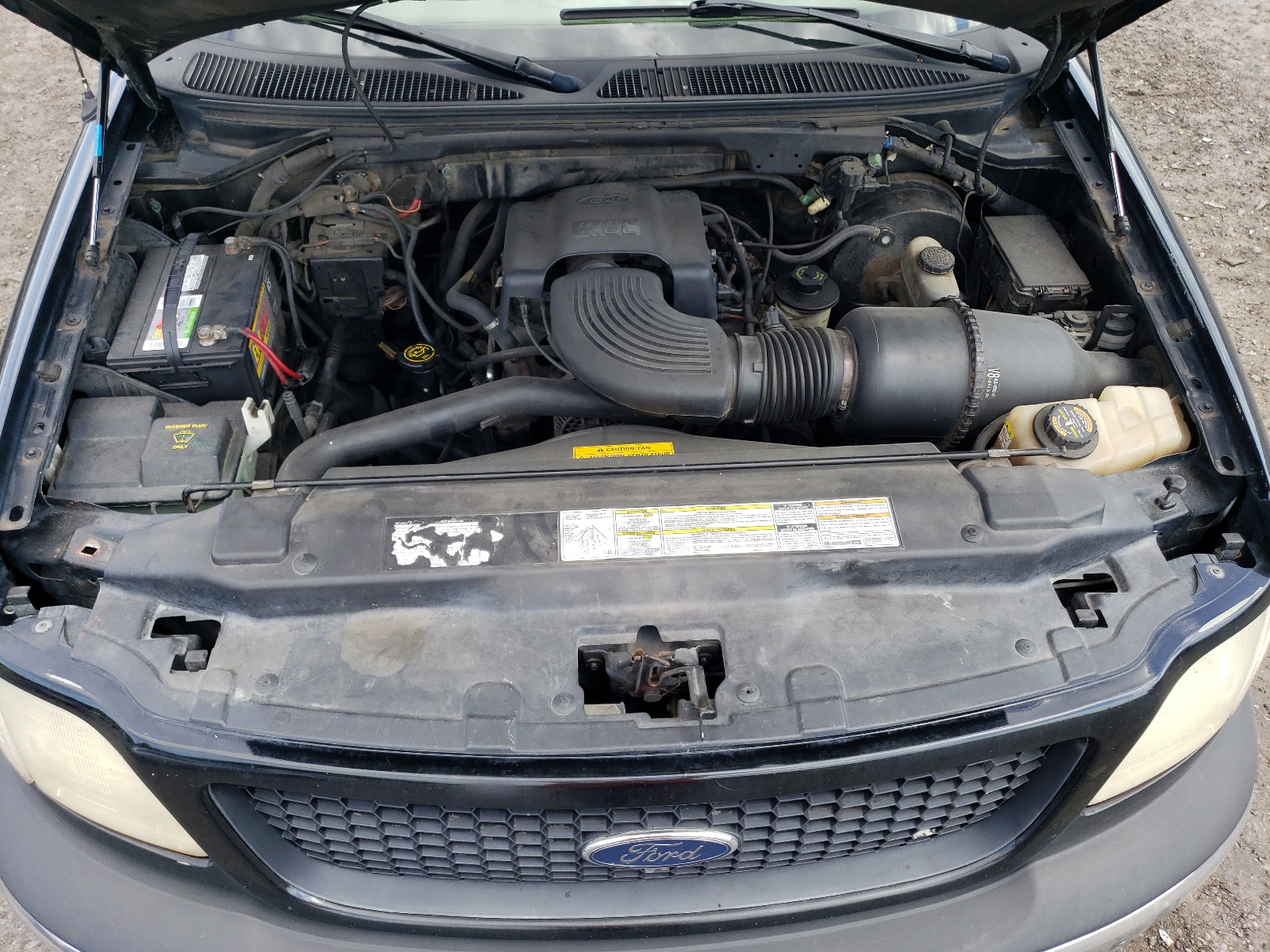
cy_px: 476
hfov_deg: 67.3
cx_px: 635
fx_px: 954
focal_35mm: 26
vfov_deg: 53.1
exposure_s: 1/500
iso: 50
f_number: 1.5
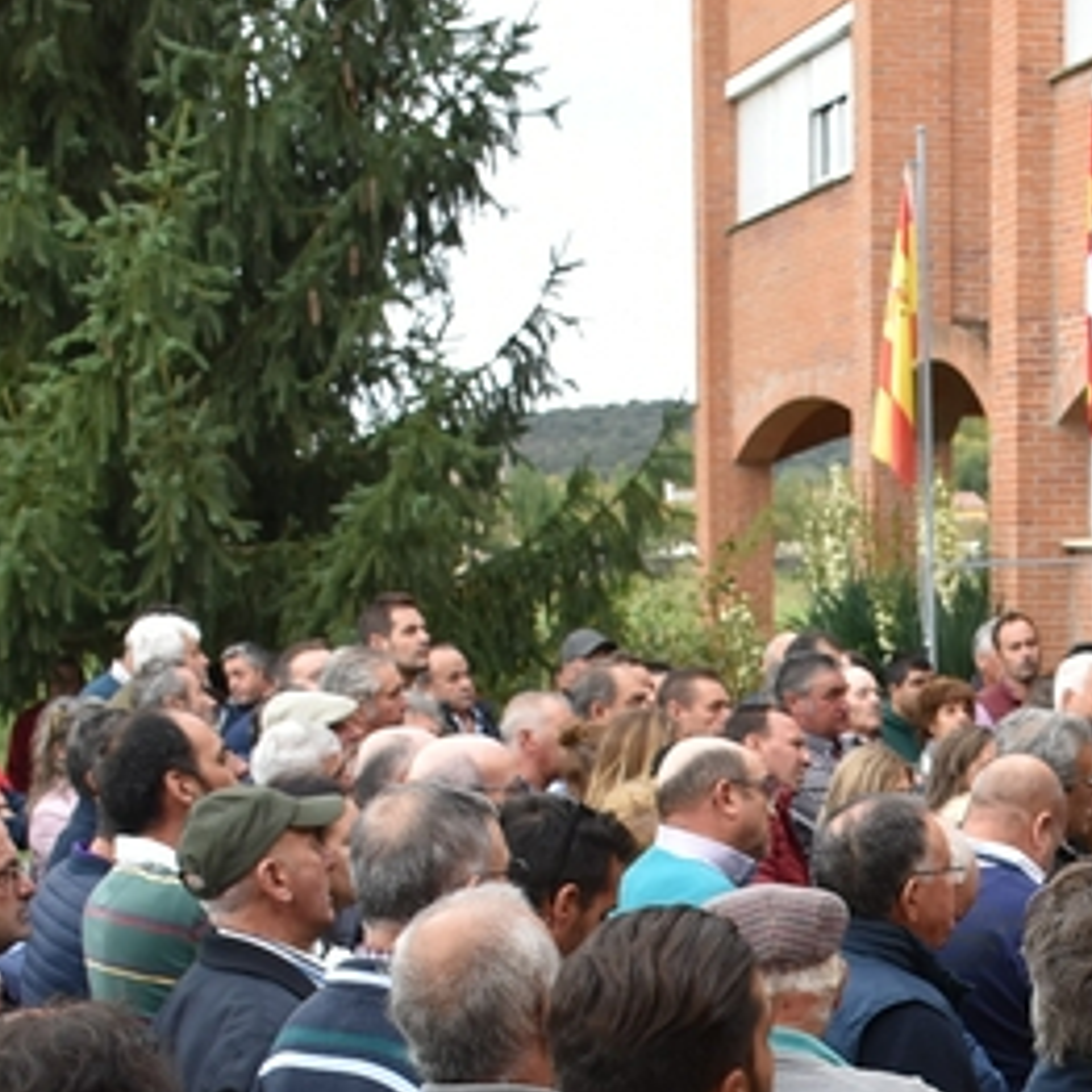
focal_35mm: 79
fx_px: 2820
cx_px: 1267
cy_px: 1121
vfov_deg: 21.1
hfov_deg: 20.6
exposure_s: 1/60
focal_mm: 18
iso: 400
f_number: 4
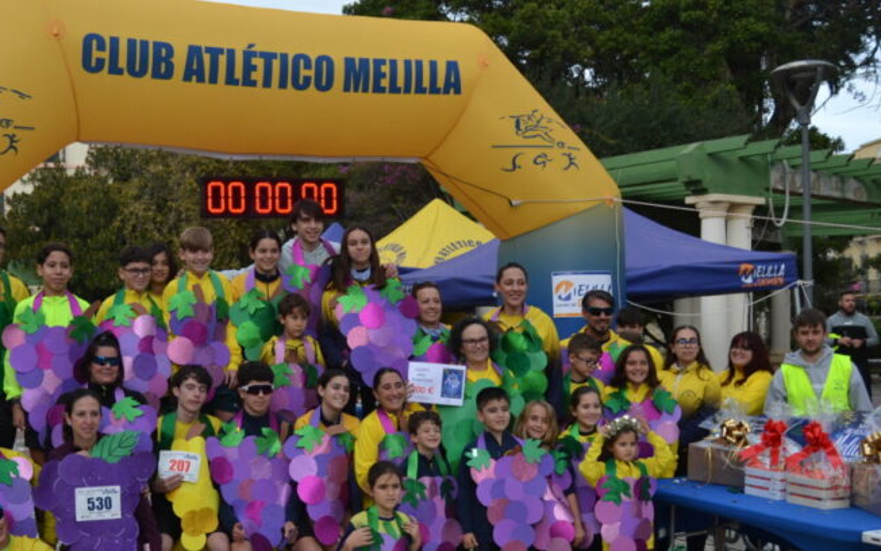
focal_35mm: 48
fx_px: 1153
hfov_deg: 41.4
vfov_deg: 26.8
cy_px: 342
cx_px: 315
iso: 400
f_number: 4.5
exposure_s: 1/1000
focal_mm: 20
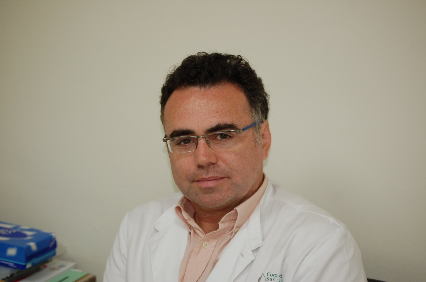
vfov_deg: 16.5
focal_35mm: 82
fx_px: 975
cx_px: 213
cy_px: 141
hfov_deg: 24.7
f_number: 4
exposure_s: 1/60
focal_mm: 55
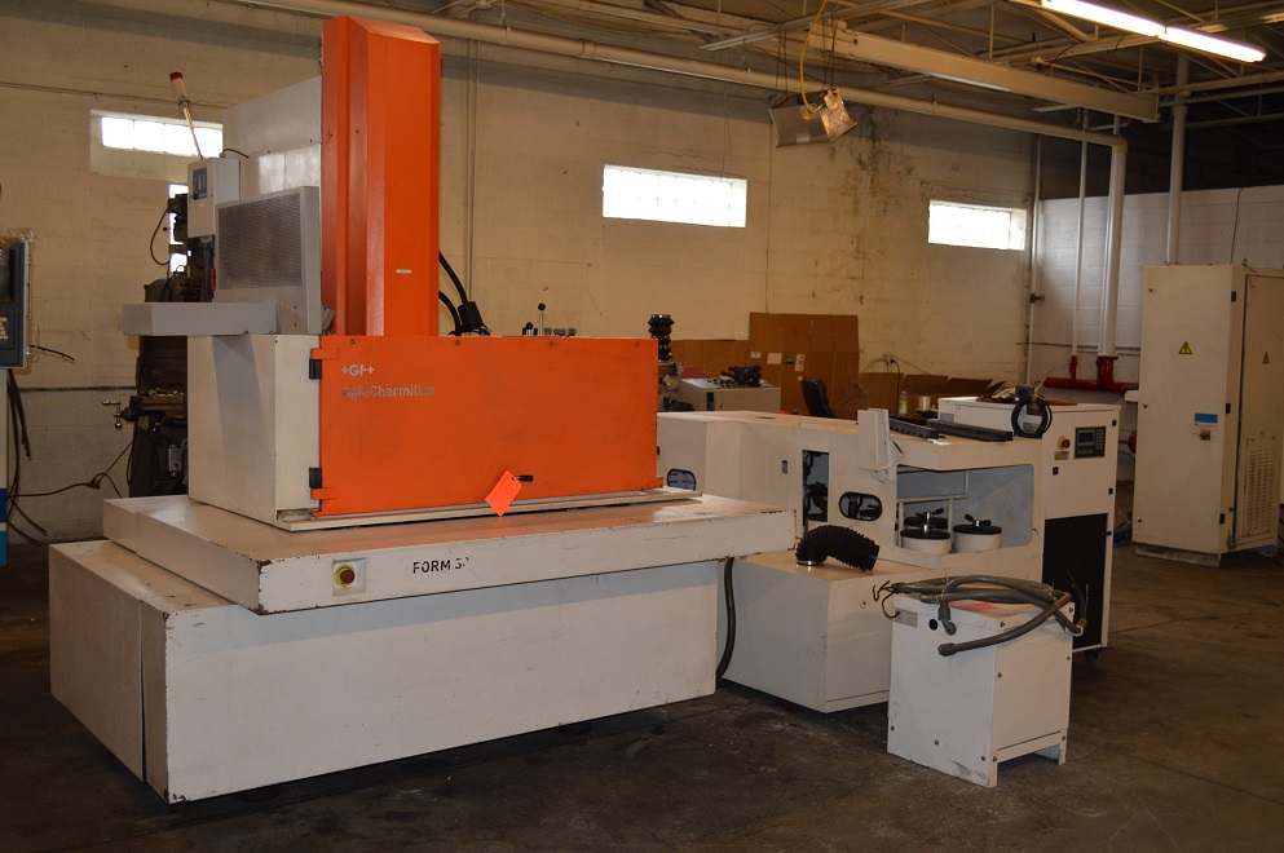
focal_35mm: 36
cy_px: 426
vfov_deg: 36.8
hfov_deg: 53.2
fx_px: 1283
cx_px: 642
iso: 400
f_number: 4
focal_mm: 24
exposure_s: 1/60
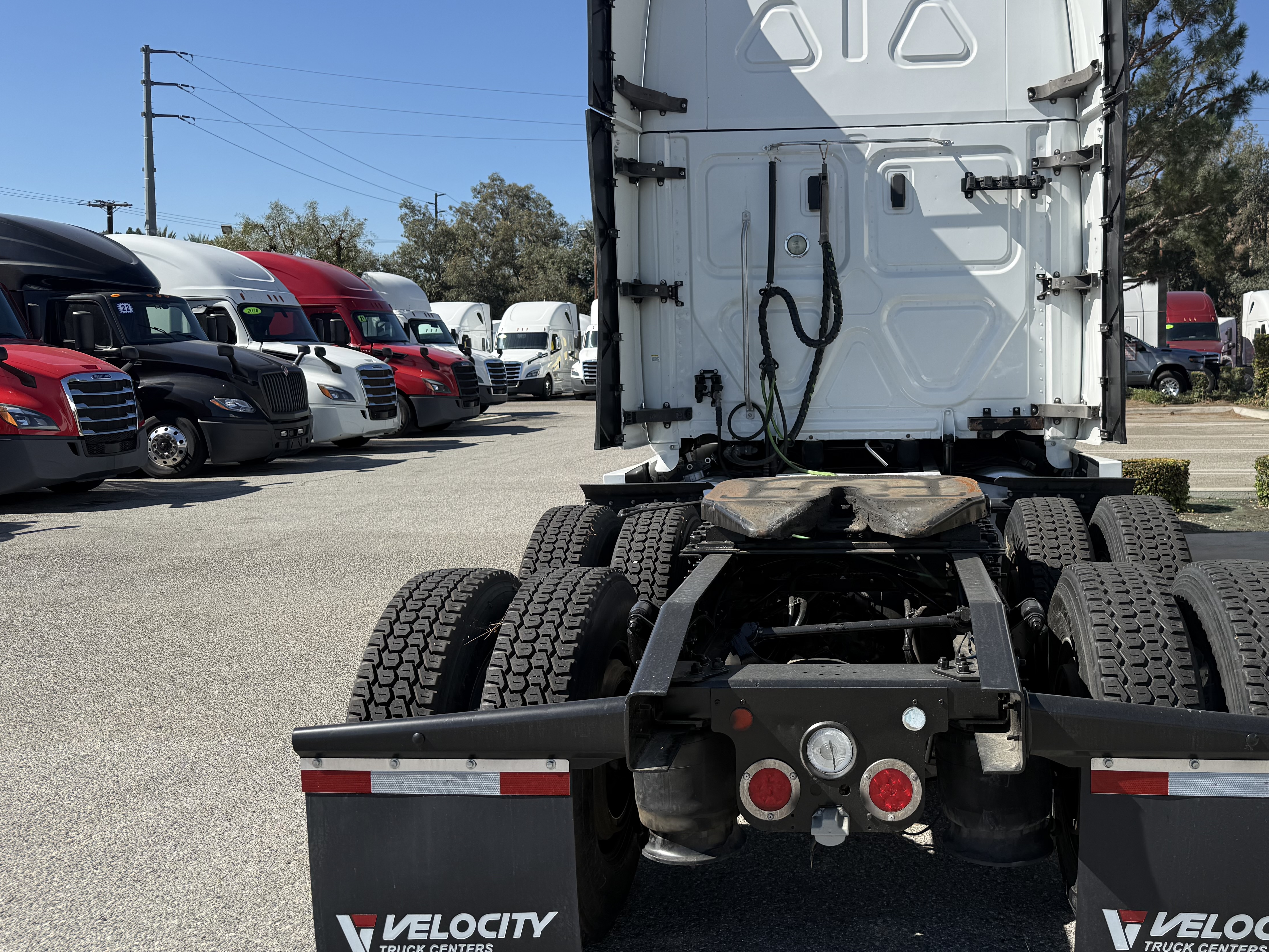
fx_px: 1137
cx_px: 816
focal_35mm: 31
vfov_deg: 45.4
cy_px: 421
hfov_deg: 57.4
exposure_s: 1/4167
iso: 80
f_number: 1.78
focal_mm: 6.76
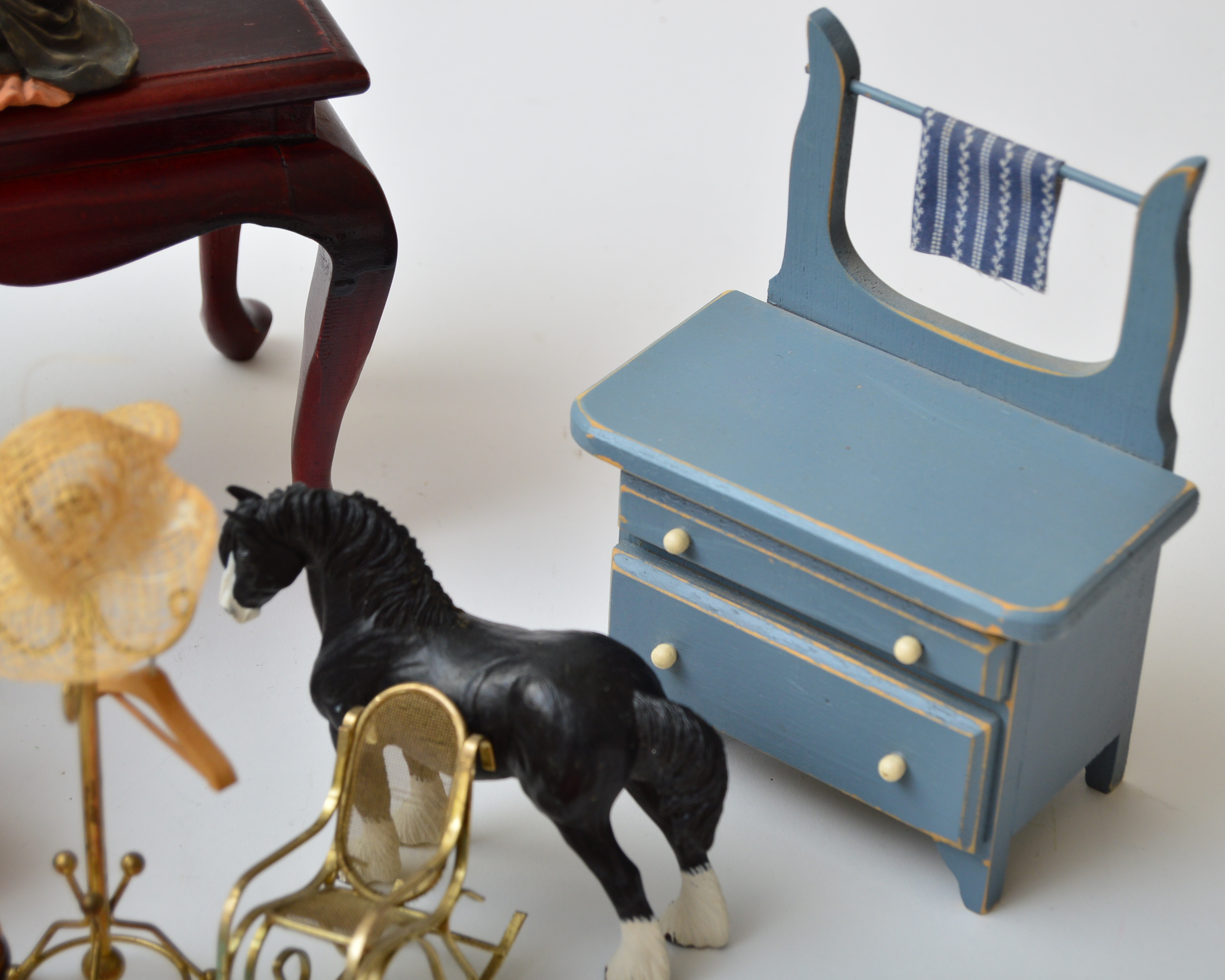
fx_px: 3393
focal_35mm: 94
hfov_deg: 20.5
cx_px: 690
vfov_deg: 16.4
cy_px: 490
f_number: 5.6
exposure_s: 1/200
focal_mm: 55
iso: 200
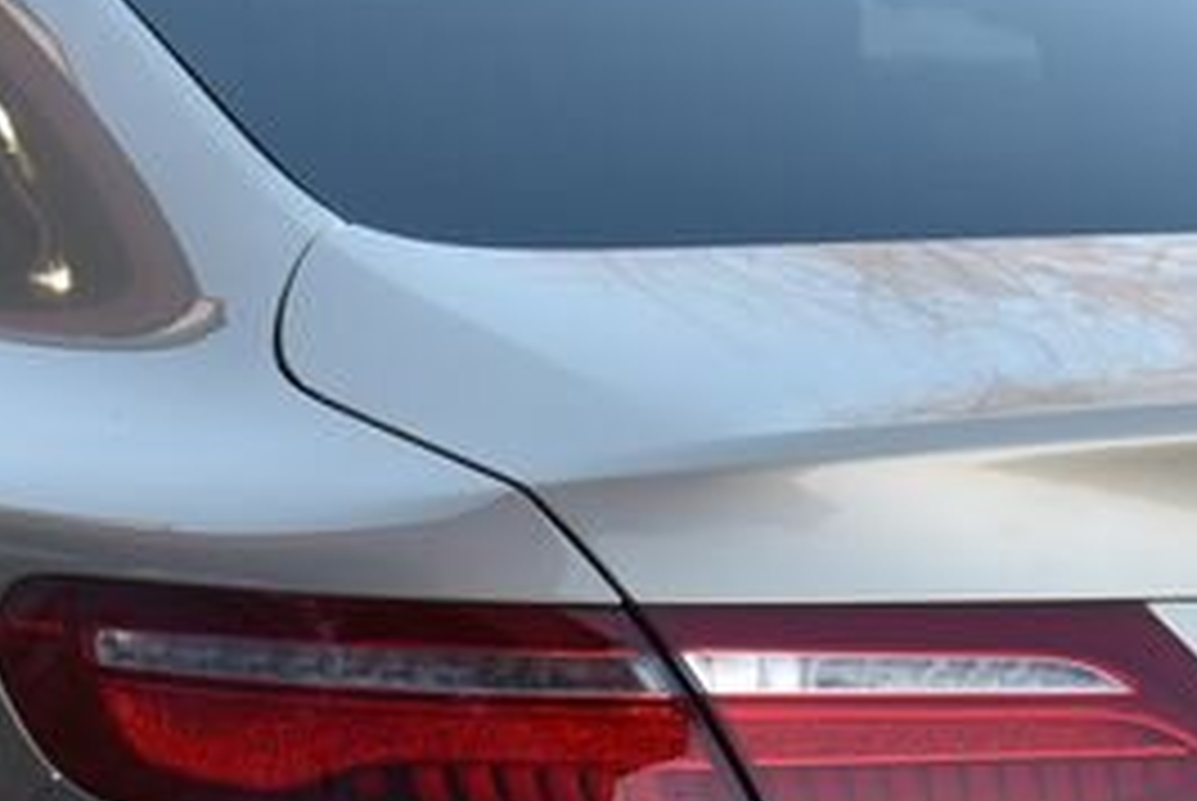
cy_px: 828
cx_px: 639
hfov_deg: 10.3
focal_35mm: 200
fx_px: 6657
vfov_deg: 6.9
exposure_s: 1/160
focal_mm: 52
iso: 500
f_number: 6.3
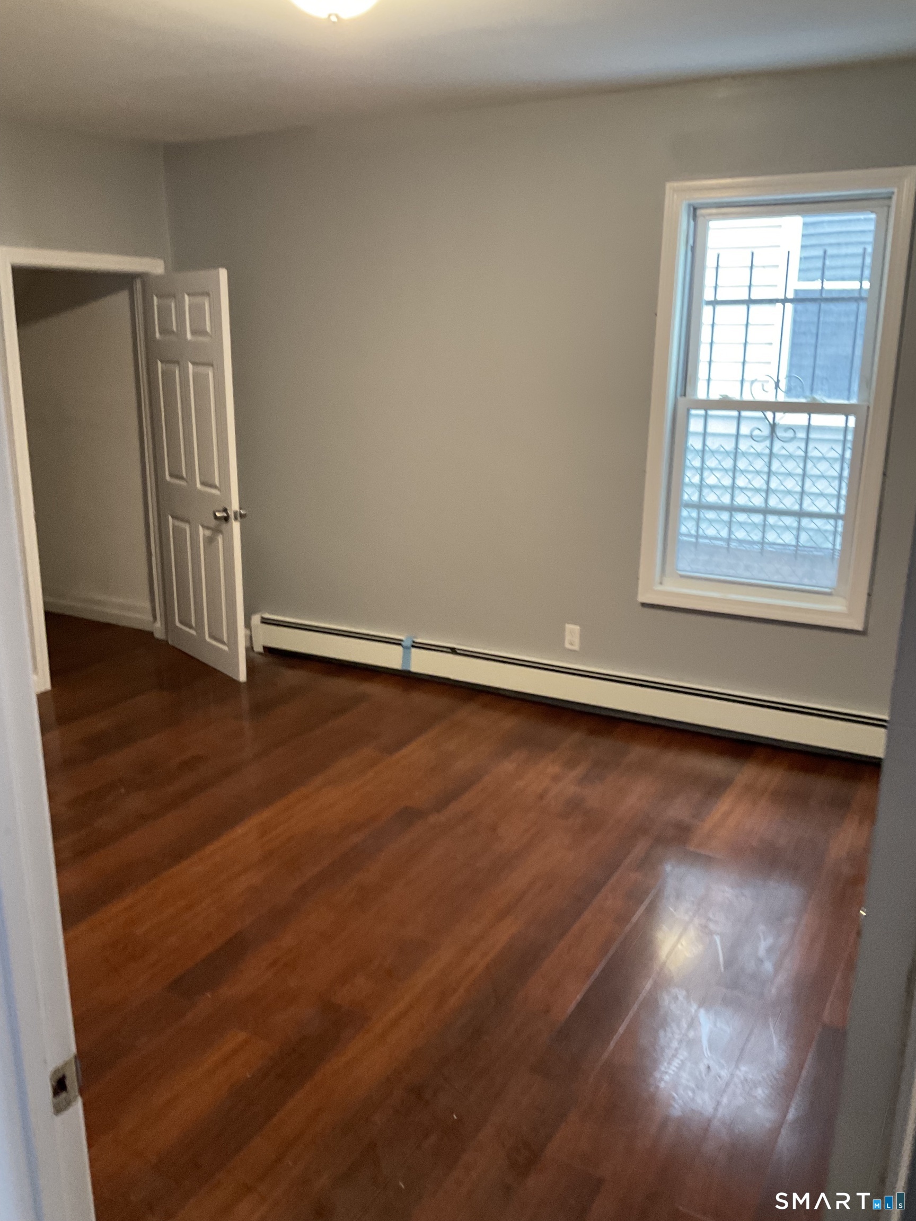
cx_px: 458
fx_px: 1023
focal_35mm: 29
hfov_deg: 48.2
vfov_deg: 61.7
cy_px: 610
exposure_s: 1/40
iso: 250
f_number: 1.8
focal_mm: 3
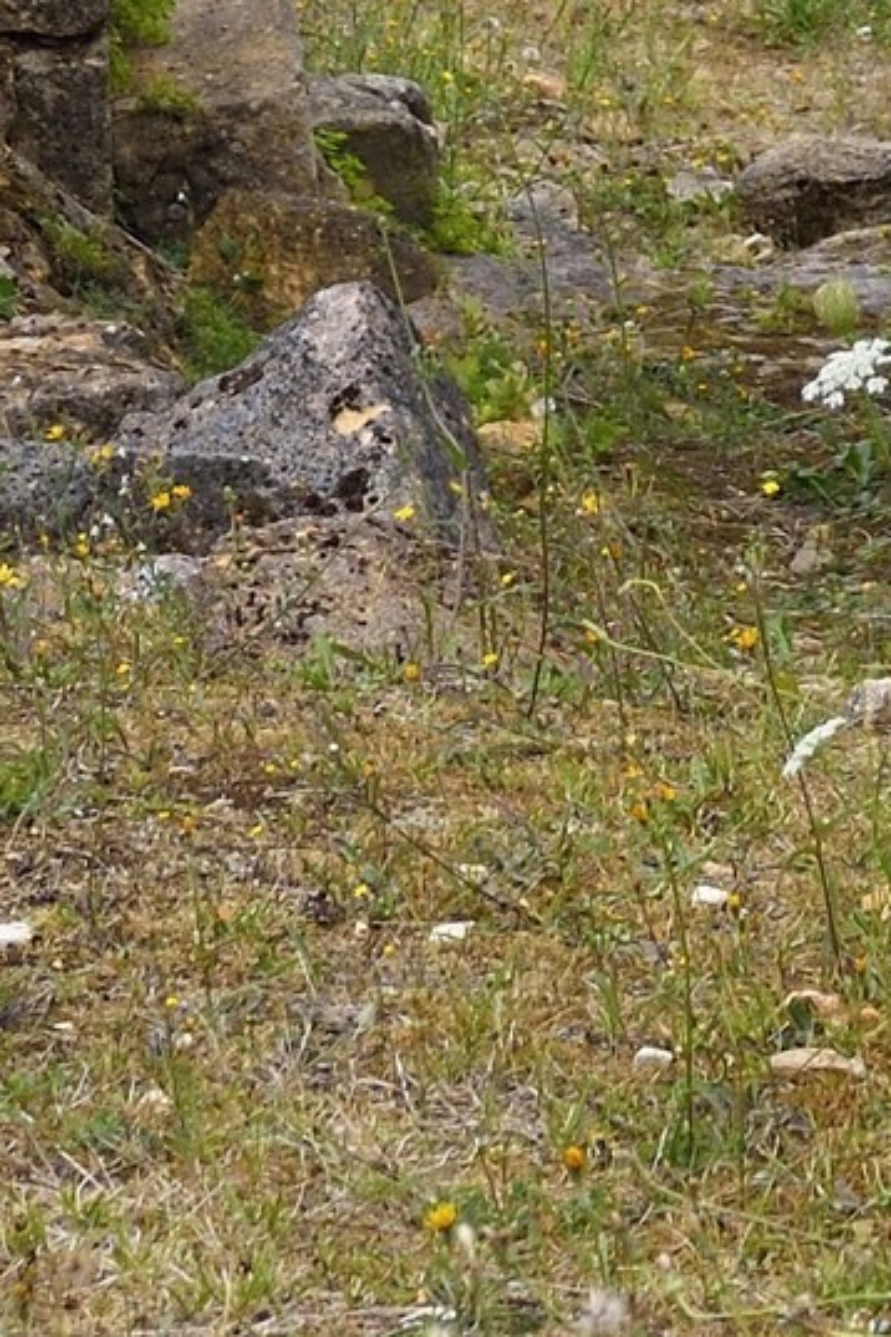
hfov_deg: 5.0
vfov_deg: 7.1
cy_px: -1648
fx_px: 10283
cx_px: 921
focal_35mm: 277
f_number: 10
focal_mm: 62
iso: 320
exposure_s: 1/200
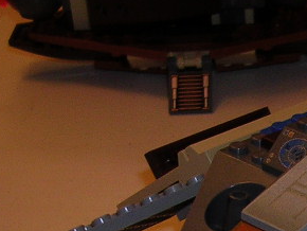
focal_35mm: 134
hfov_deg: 13.9
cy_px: 342
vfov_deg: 10.7
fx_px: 1189
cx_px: 441
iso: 50
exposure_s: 1/60.1
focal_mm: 5.8
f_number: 2.8
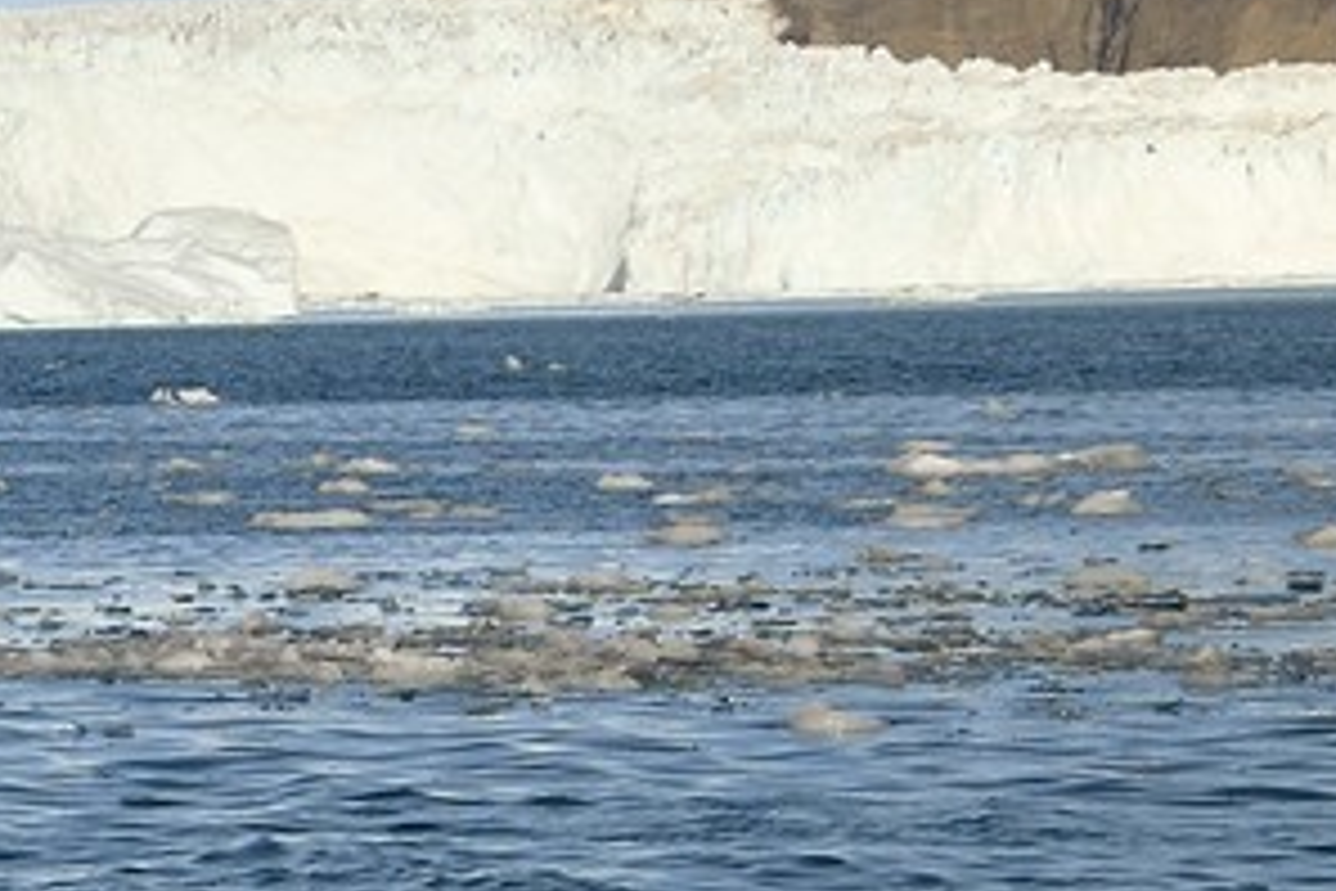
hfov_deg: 8.2
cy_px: 1530
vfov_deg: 6.0
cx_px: -2132
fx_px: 8386
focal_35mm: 226
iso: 400
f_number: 11
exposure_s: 1/1000
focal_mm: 42
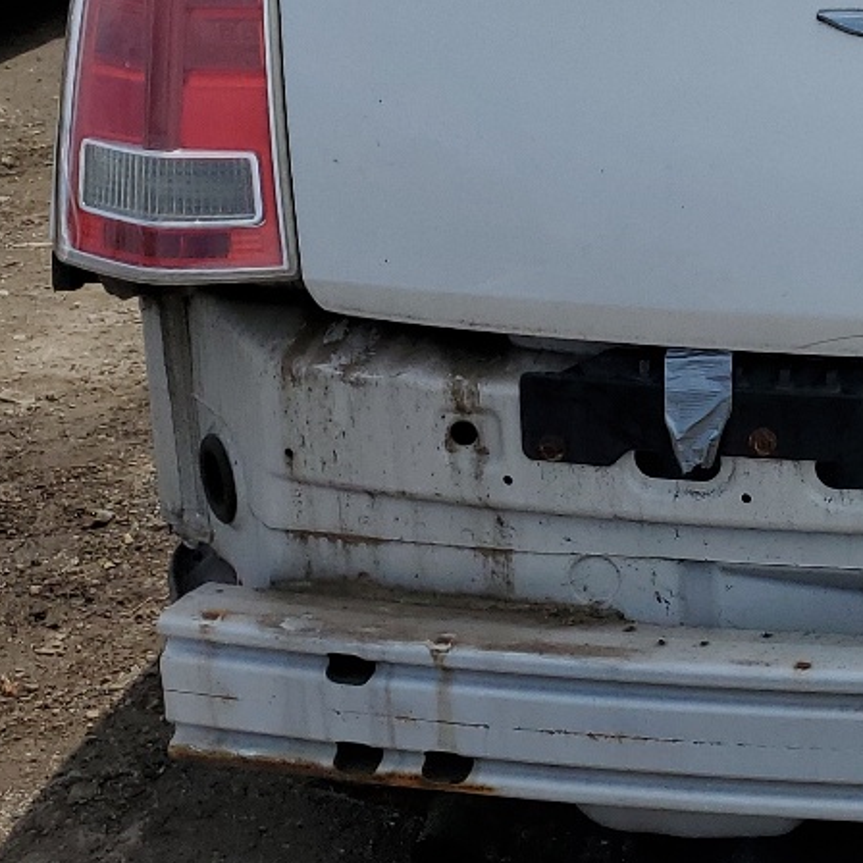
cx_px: 1131
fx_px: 2313
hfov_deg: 19.5
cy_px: 100
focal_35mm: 82
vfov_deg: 20.7
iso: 50
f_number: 1.5
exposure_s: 1/10000
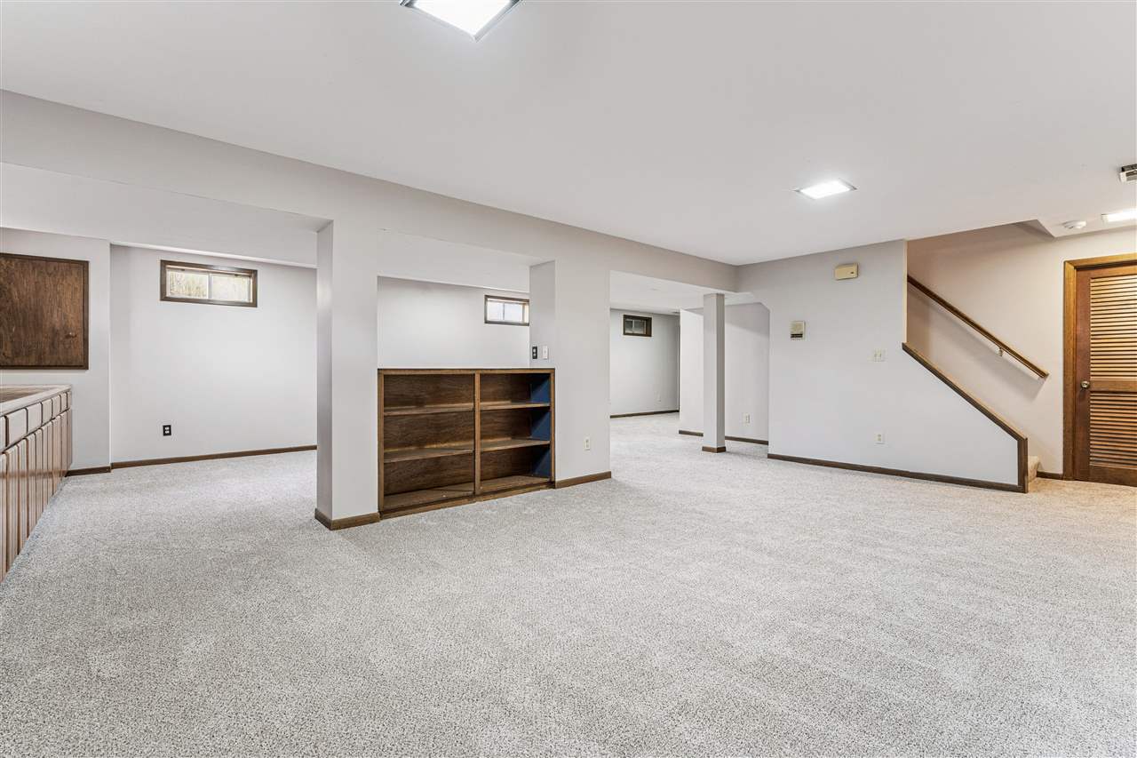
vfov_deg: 73.7
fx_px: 505
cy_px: 379
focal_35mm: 16
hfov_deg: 96.7
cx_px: 568
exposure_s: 1/2
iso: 400
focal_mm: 16
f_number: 9
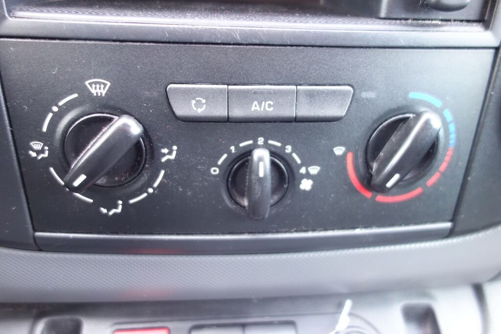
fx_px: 390
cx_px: 250
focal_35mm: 28
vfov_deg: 46.4
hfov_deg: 65.5
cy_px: 167
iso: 640
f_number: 1.8
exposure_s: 1/30
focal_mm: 10.4
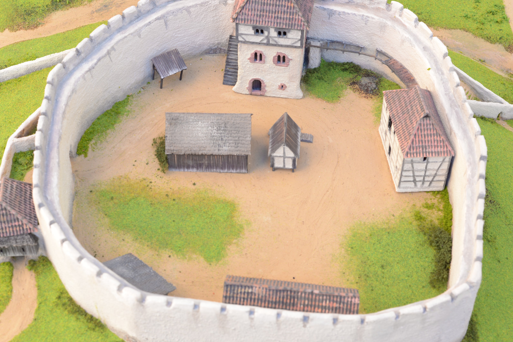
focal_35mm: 64
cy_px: 143
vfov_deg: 21.2
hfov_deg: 31.4
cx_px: 278
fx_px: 912
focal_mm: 50
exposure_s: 1/80
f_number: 7.1
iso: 200
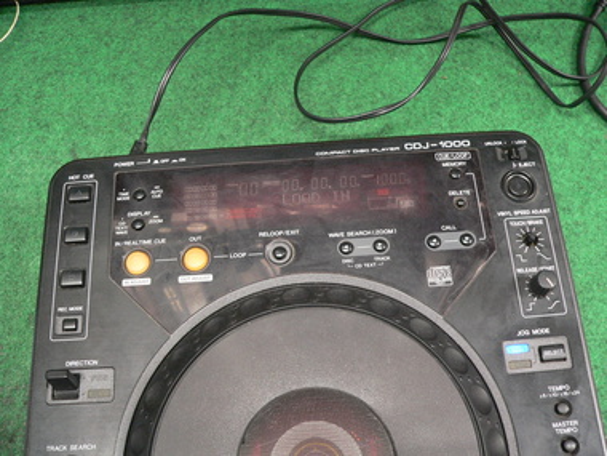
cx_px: 304
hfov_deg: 51.4
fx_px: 631
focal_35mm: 36
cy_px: 228
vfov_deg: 39.7
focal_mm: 6
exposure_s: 1/10
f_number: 2.8
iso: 200
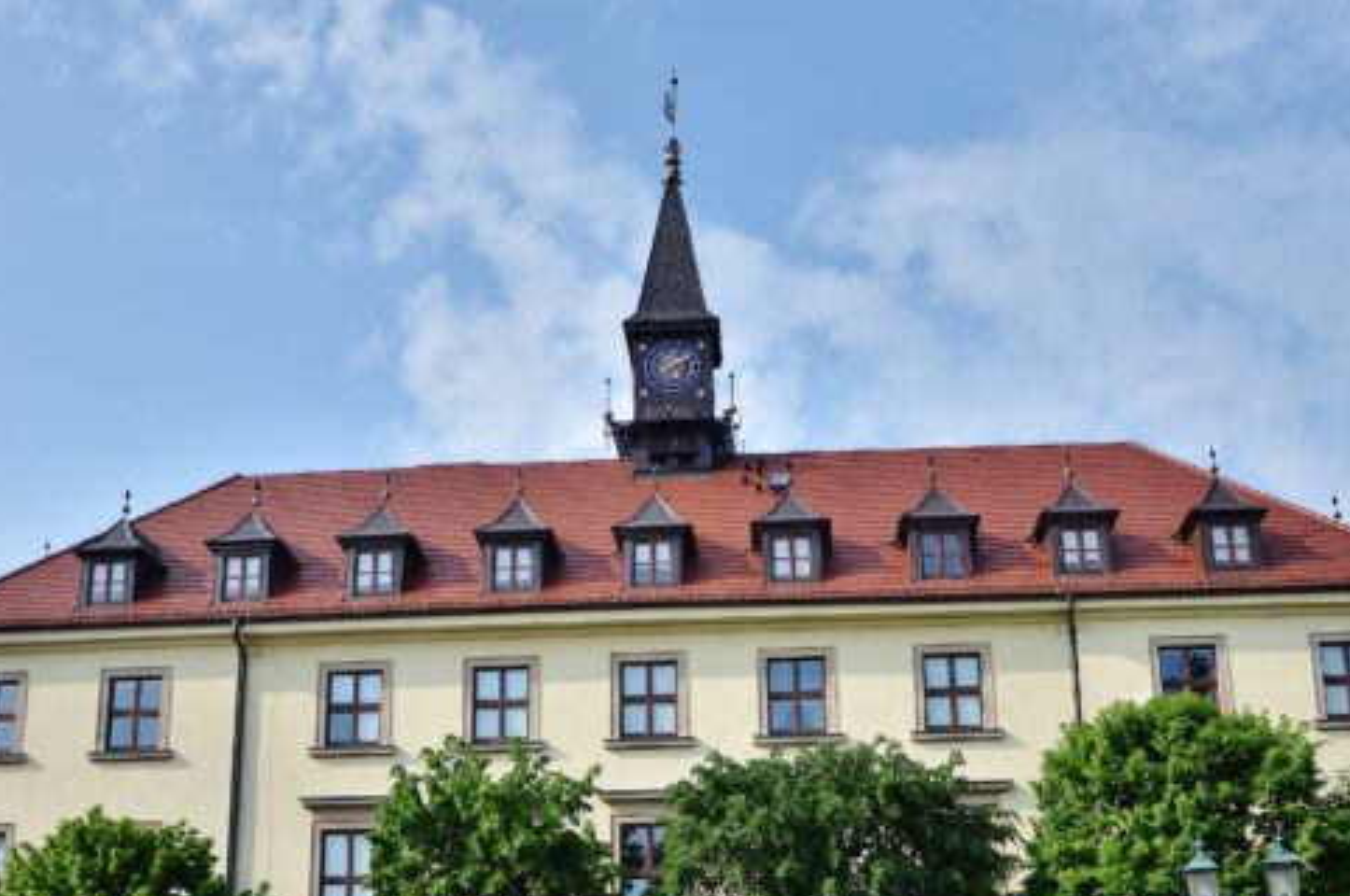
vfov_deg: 30.5
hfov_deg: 45.5
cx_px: 700
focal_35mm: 43
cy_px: 687
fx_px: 1610
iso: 250
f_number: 3.5
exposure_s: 1/3200
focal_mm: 18
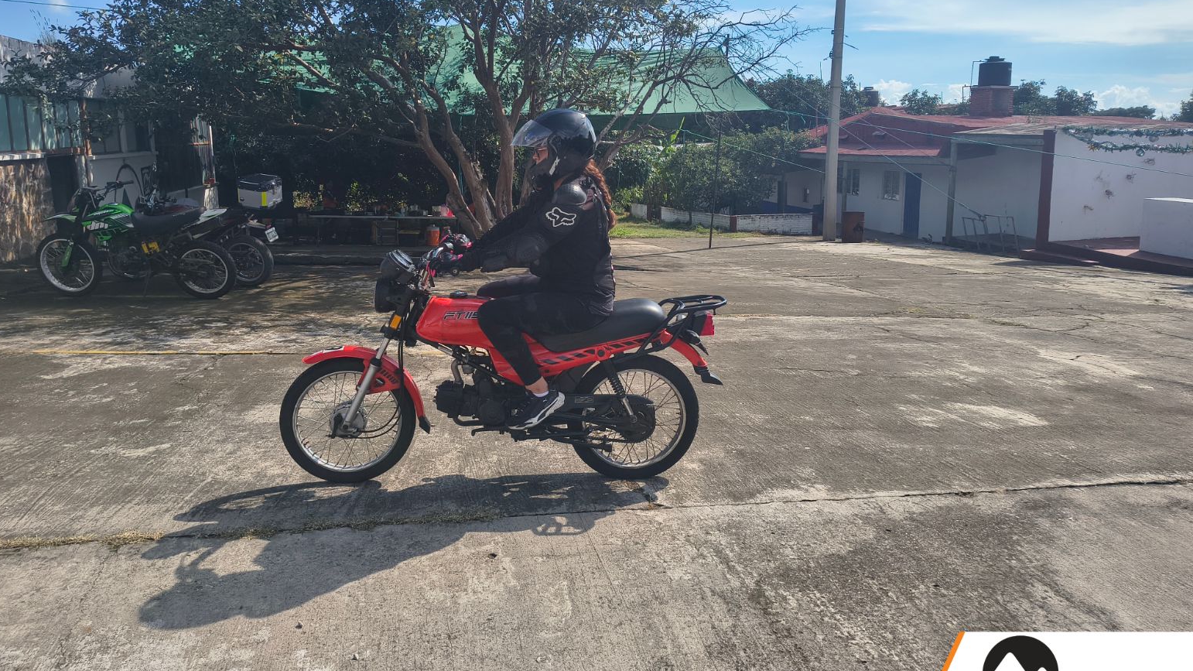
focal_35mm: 26
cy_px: 271
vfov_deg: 44.2
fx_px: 822
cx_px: 586
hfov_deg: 71.9
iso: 101
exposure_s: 1/3686
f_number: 1.8
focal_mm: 5.56
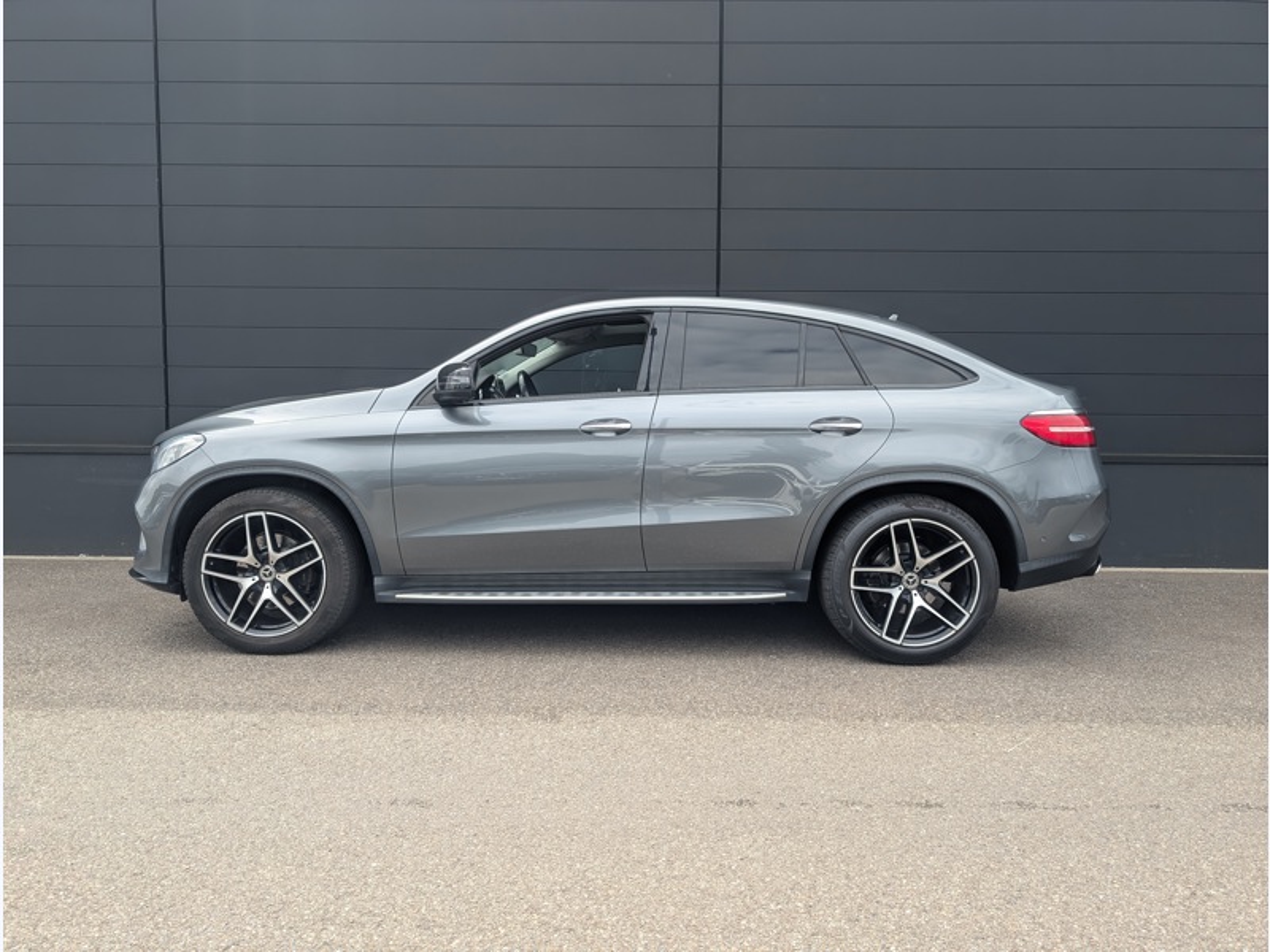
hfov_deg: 71.6
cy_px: 476
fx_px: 881
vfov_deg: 56.8
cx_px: 635
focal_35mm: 24
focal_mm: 6.9
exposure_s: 1/270
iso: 19
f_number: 1.68
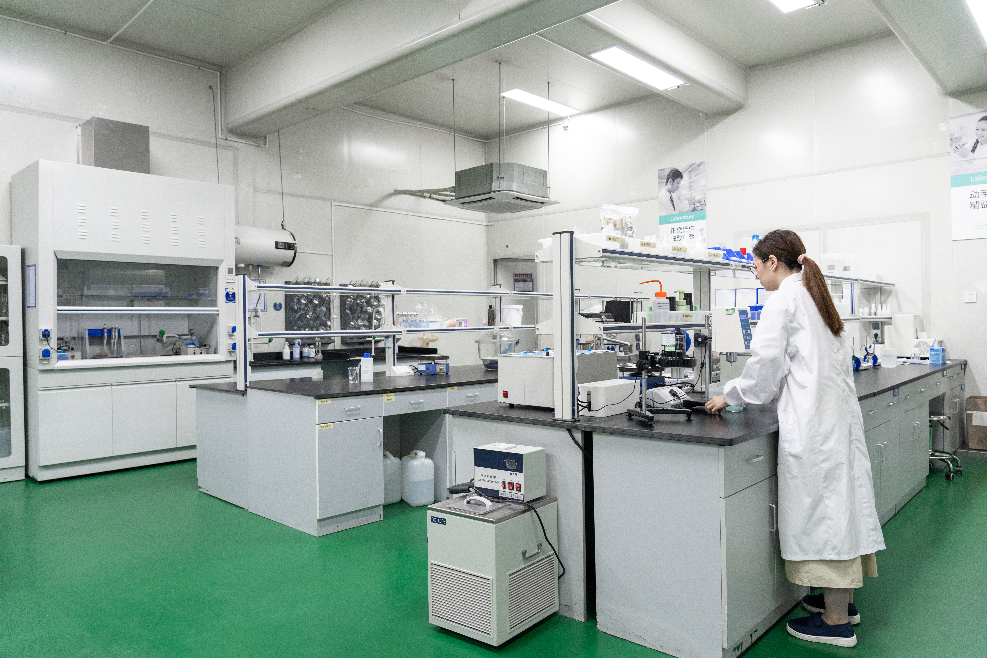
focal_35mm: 24
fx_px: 658
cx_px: 494
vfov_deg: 53.1
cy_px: 329
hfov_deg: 73.7
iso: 2000
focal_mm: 24
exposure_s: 1/125
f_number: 4
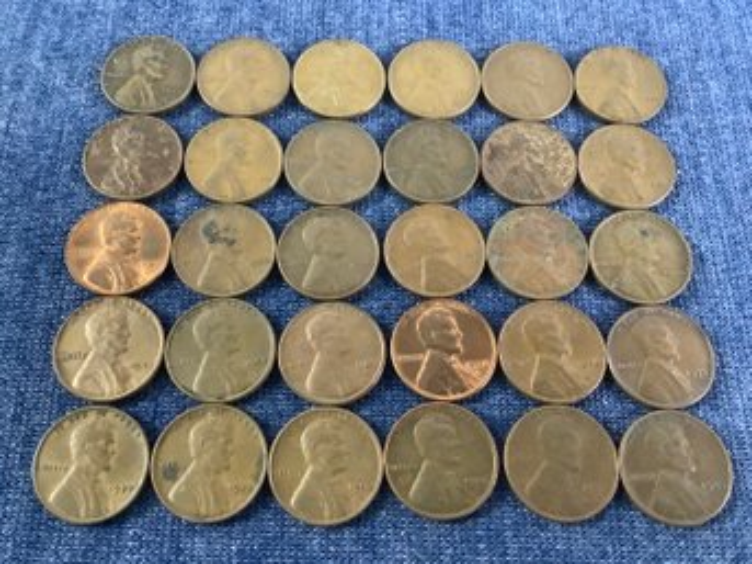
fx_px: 673
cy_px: 282
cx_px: 376
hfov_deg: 58.4
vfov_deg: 45.4
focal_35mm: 31
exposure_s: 1/30
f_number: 2.4
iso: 400
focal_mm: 3.3
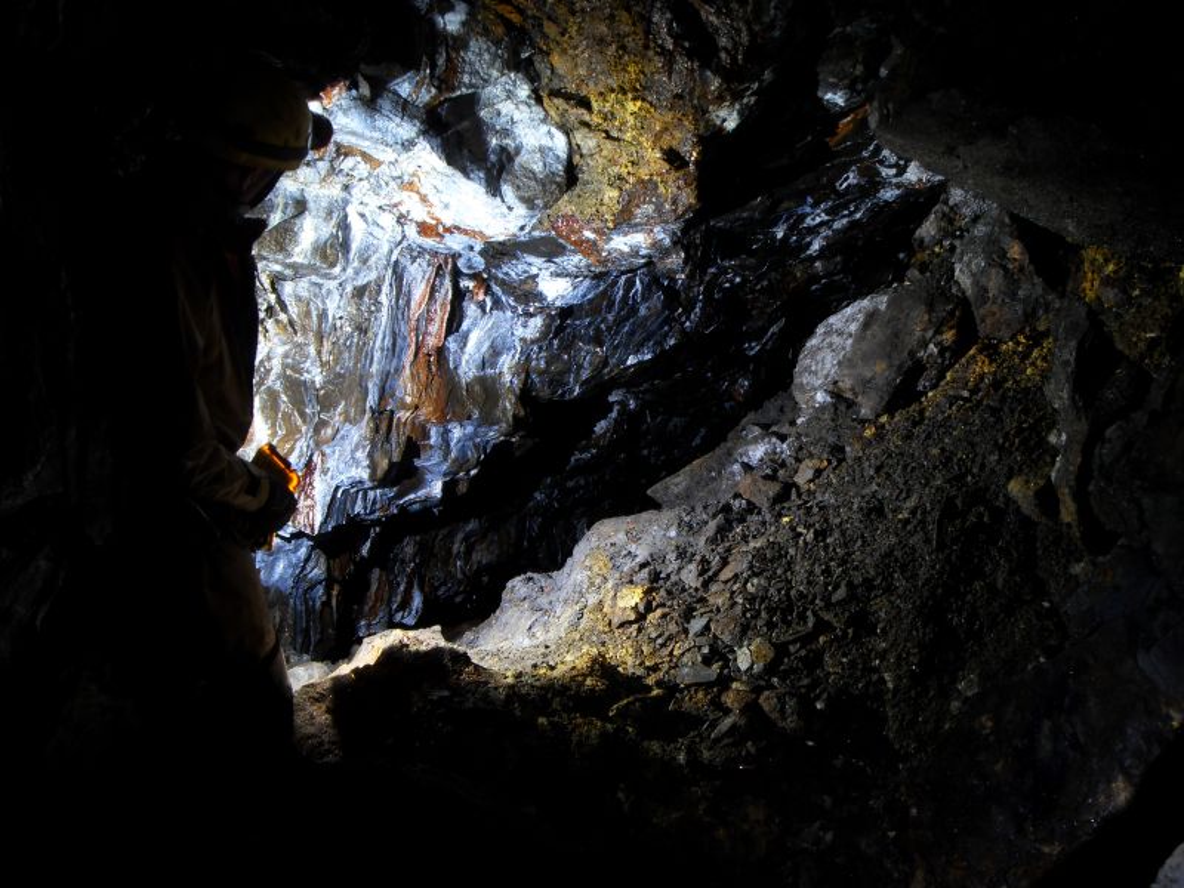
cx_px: 592
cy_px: 444
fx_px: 1334
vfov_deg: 36.8
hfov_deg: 47.9
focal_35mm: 39
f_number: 6.2
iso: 80
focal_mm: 6.6
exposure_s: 6
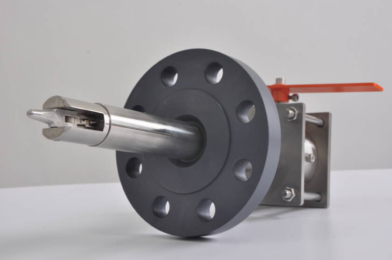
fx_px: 734
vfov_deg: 20.1
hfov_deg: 29.9
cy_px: 130
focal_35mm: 68
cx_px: 196
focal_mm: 45
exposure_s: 1/6
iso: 200
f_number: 13
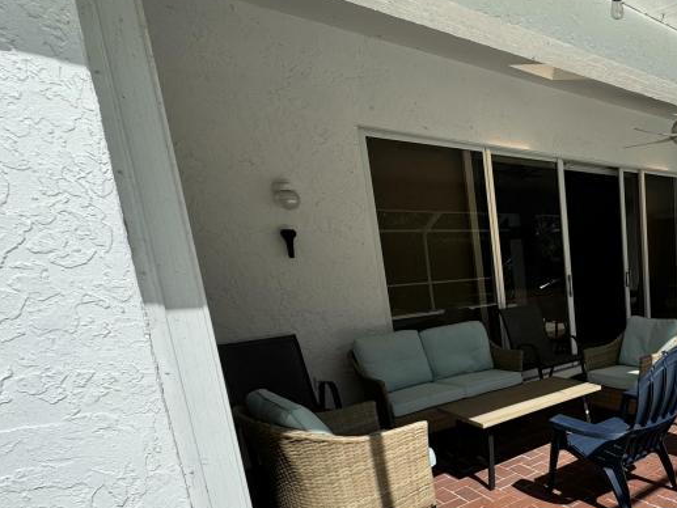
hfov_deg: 56.6
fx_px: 509
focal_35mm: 26
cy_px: 350
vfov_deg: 51.8
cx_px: 626
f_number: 2.2
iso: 50
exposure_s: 1/1143
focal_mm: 2.22
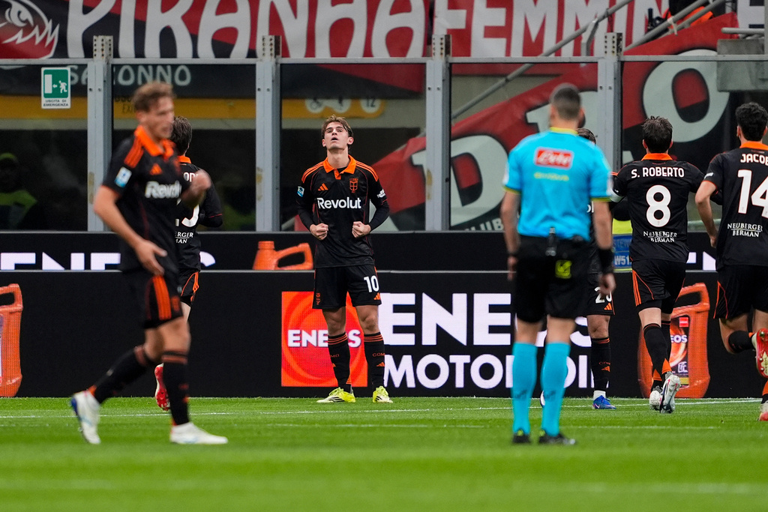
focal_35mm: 400
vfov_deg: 3.4
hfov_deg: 5.2
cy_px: 256
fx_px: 8534
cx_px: 384
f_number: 2.8
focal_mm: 400
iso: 1600
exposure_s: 1/1250
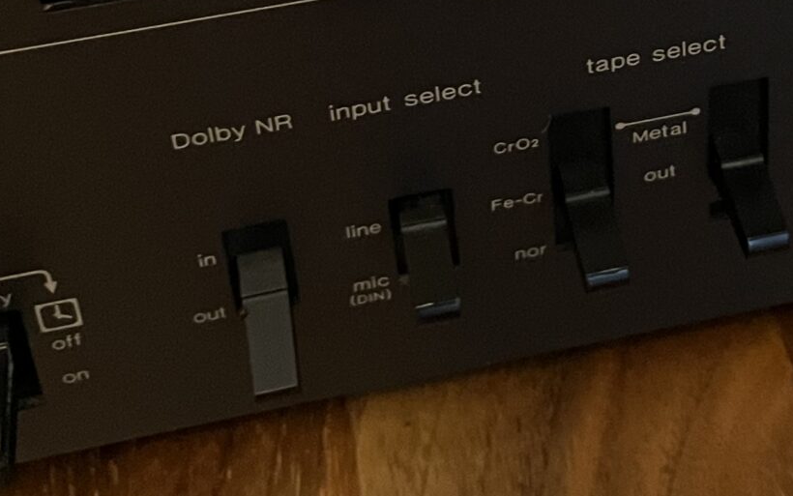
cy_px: -317
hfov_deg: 23.6
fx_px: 1859
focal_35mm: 86
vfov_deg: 13.9
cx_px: 658
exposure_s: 1/25
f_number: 1.6
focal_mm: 5.1
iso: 640
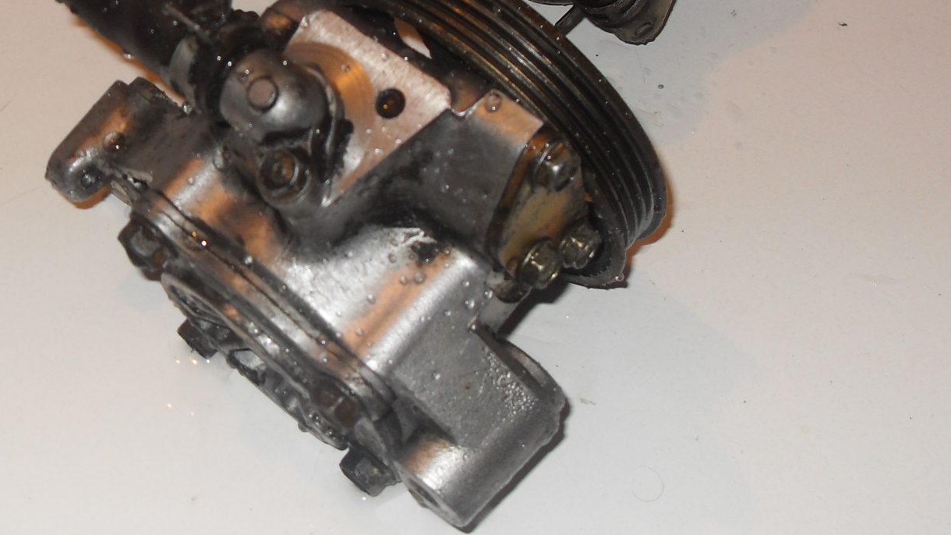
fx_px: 1614
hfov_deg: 32.6
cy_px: 65
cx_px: 342
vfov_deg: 18.5
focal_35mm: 64
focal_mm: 6.3
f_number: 2.8
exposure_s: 1/45
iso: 100
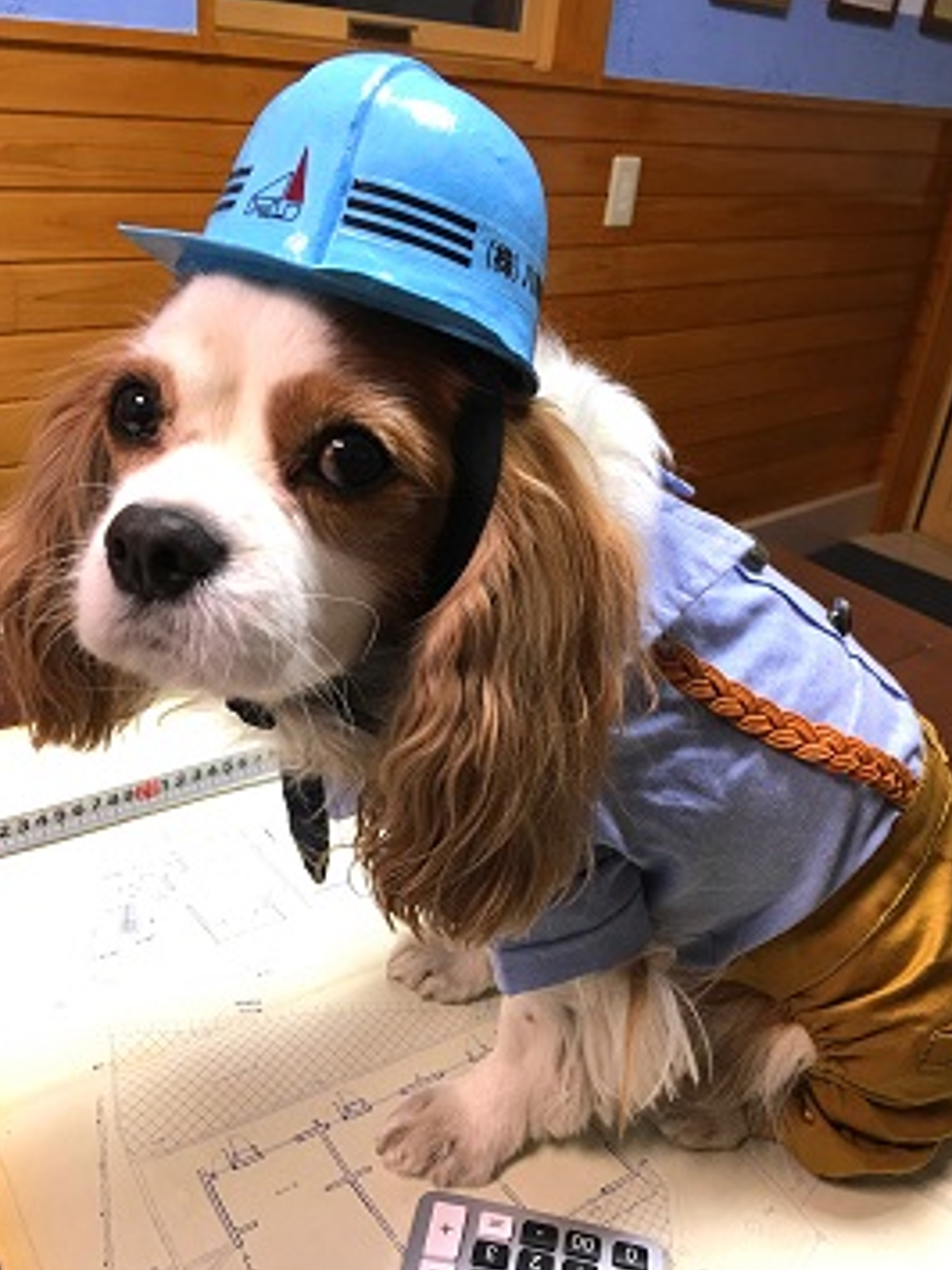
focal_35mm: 33
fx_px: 1211
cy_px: 658
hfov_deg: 42.9
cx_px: 496
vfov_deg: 55.4
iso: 40
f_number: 2.2
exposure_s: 1/15
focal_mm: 4.15
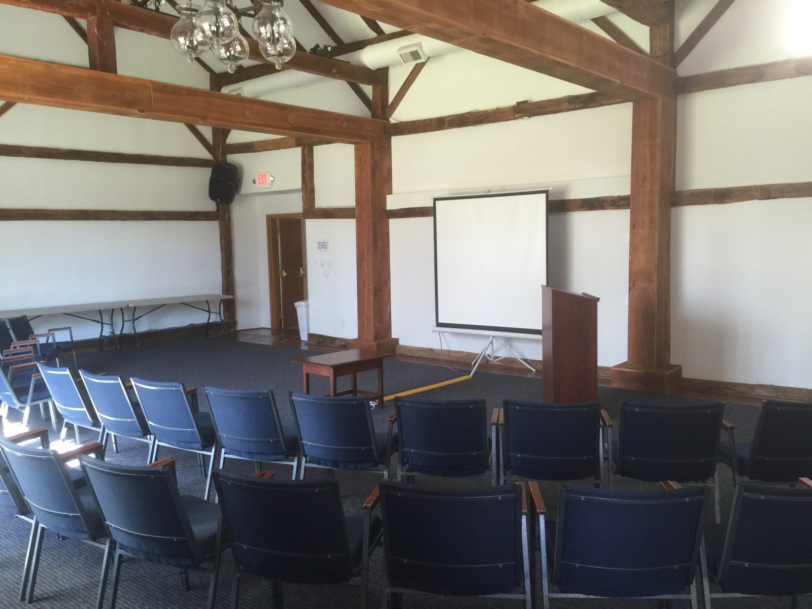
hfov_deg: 61.7
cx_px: 406
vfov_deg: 48.2
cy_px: 304
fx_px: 680
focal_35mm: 29
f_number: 2.2
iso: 80
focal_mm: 4.15
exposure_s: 1/15
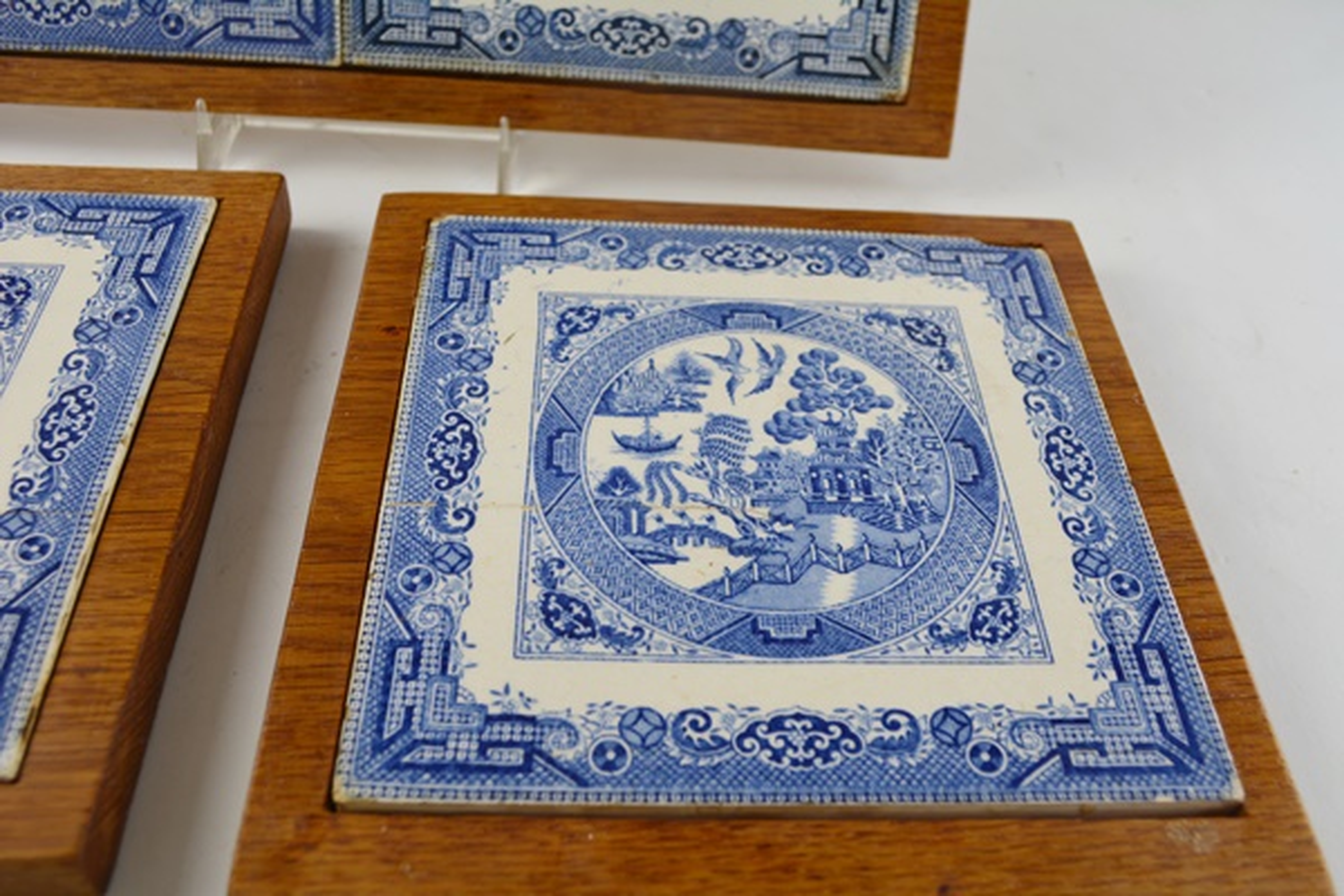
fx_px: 1232
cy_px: 448
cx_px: 672
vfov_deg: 40.0
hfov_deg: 57.2
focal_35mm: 33
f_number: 5.6
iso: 250
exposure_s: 1/125
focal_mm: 22
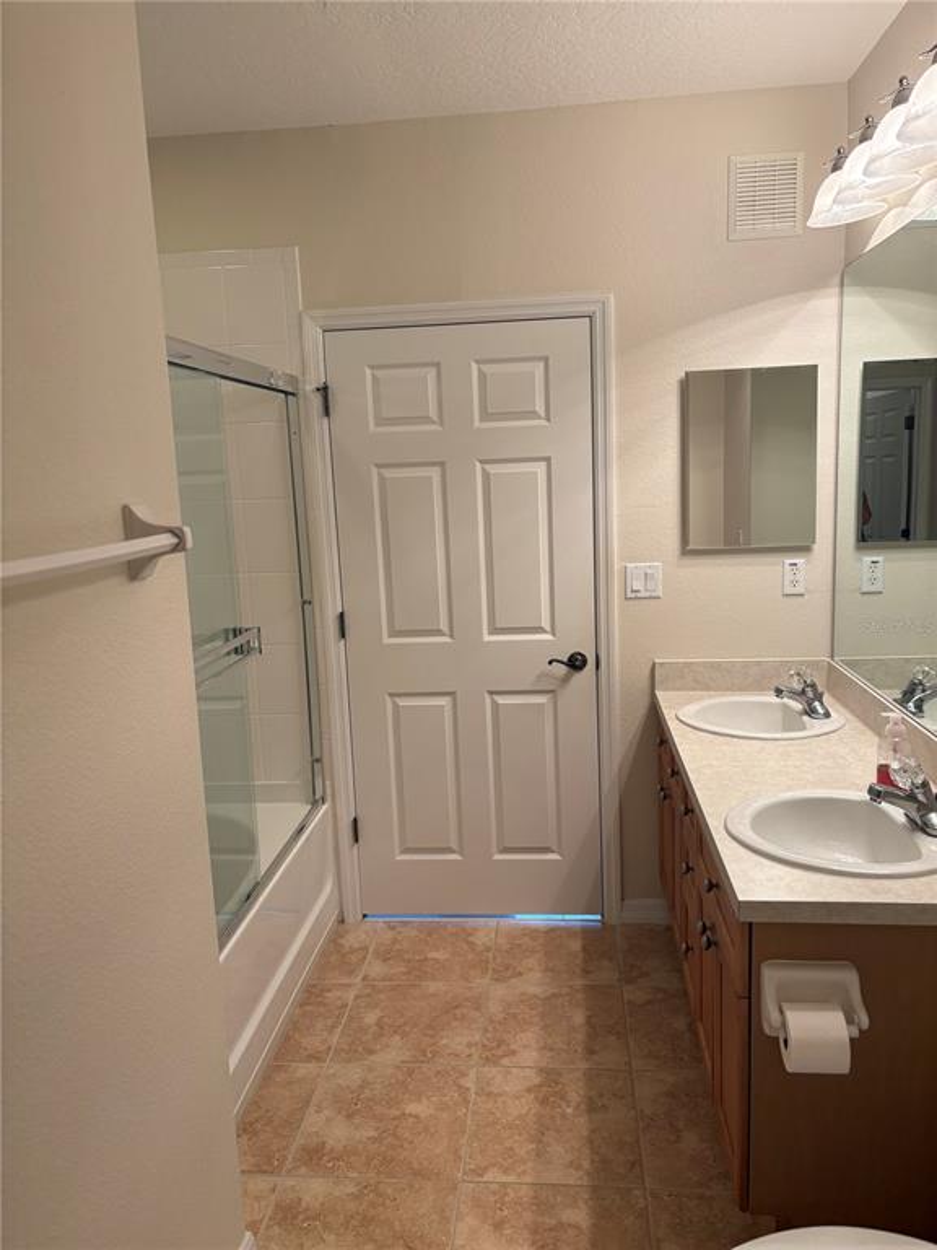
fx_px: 938
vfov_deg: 67.3
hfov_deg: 53.1
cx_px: 468
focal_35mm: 26
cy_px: 625
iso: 125
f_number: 1.6
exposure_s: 1/120
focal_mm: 5.96
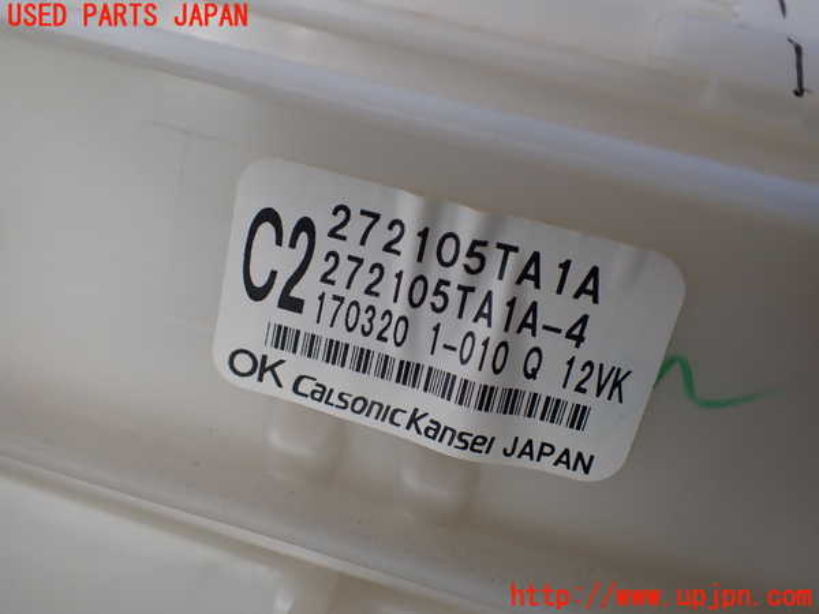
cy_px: 307
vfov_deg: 46.8
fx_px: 710
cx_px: 410
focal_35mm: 30
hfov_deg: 60.0
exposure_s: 1/125
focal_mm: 5.4
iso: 125
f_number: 2.3
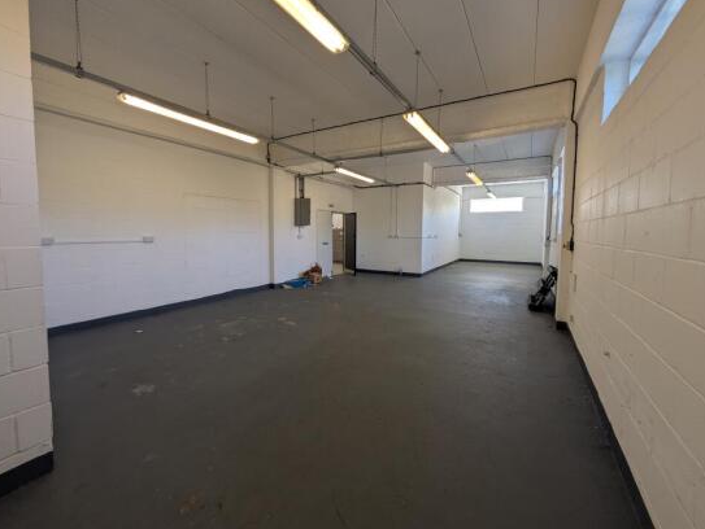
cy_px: 253
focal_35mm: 15
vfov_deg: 81.8
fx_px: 306
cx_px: 344
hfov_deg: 98.1
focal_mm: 1.83
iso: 55
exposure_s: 1/100
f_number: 2.2
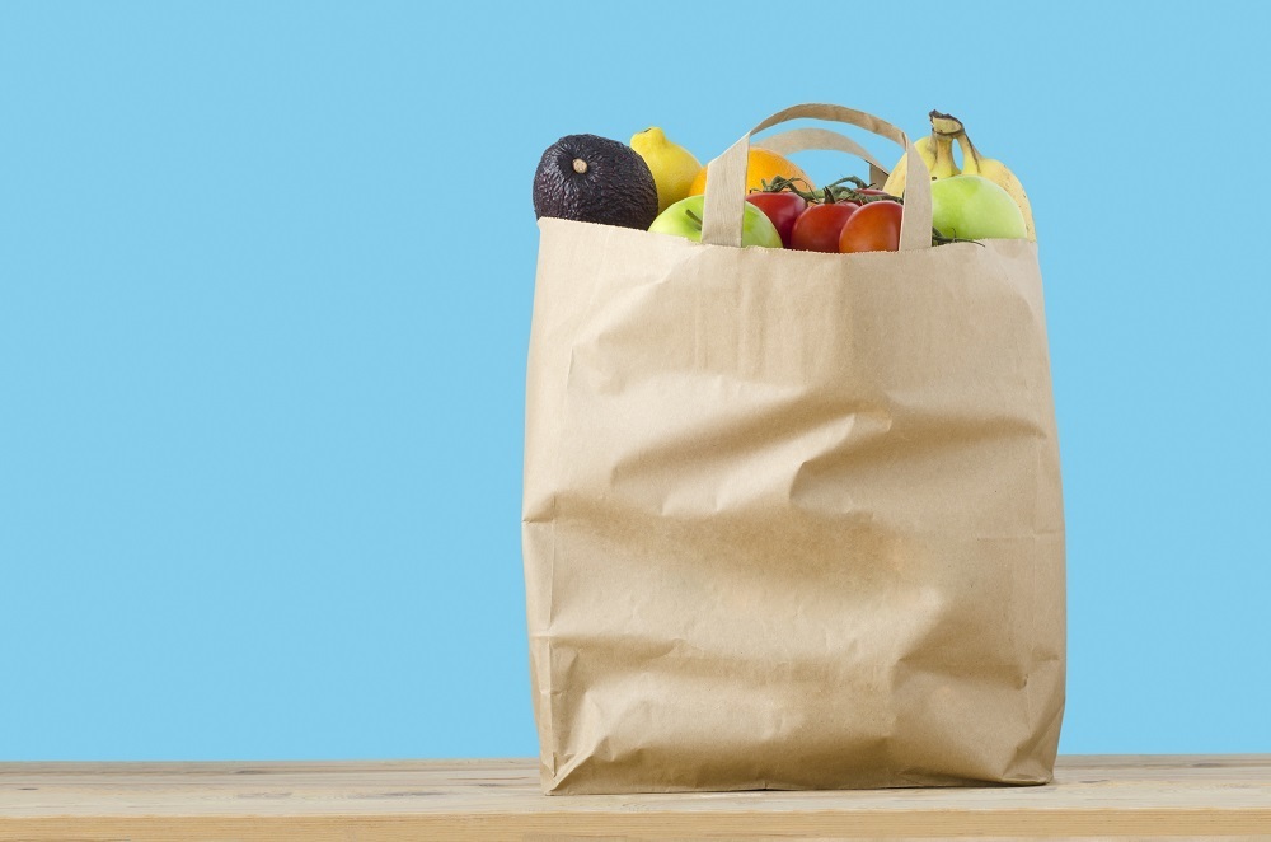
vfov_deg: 18.1
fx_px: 2642
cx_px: 636
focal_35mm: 75
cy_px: 421
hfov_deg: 27.0
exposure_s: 1/160
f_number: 11
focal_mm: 50
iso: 250
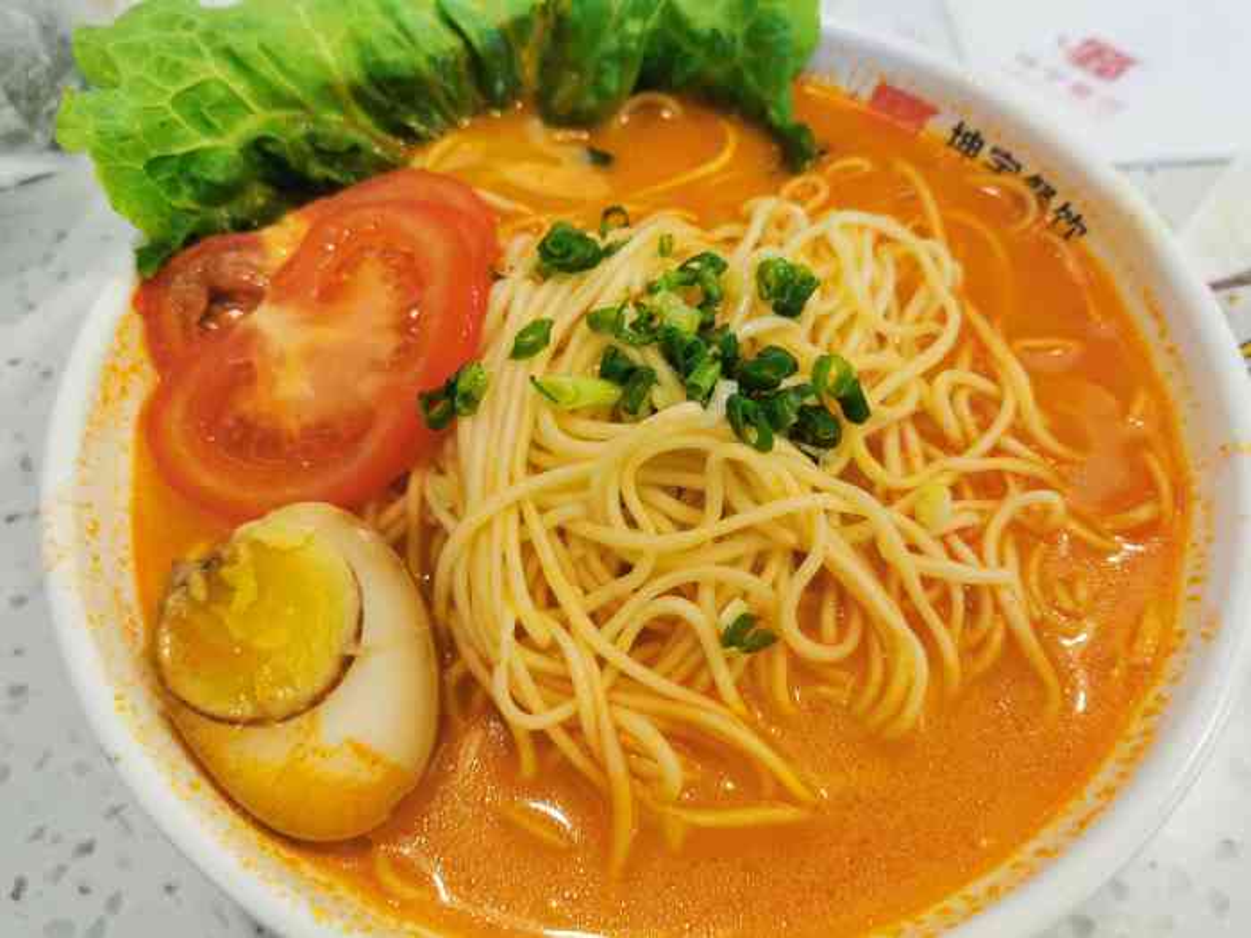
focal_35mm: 27
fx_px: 976
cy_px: 469
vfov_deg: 51.4
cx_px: 626
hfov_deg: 65.3
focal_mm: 5.58
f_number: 1.8
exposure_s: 1/120
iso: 160
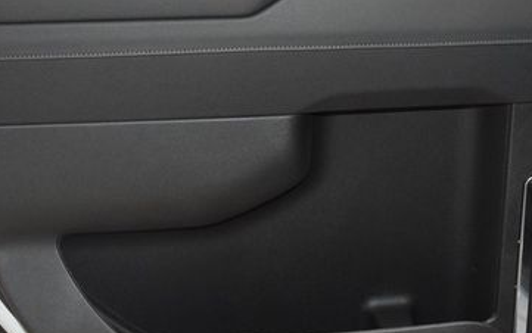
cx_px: 324
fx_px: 943
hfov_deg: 31.4
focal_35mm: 65
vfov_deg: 19.9
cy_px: 77
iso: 2500
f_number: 3.8
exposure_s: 1/125
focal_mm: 24
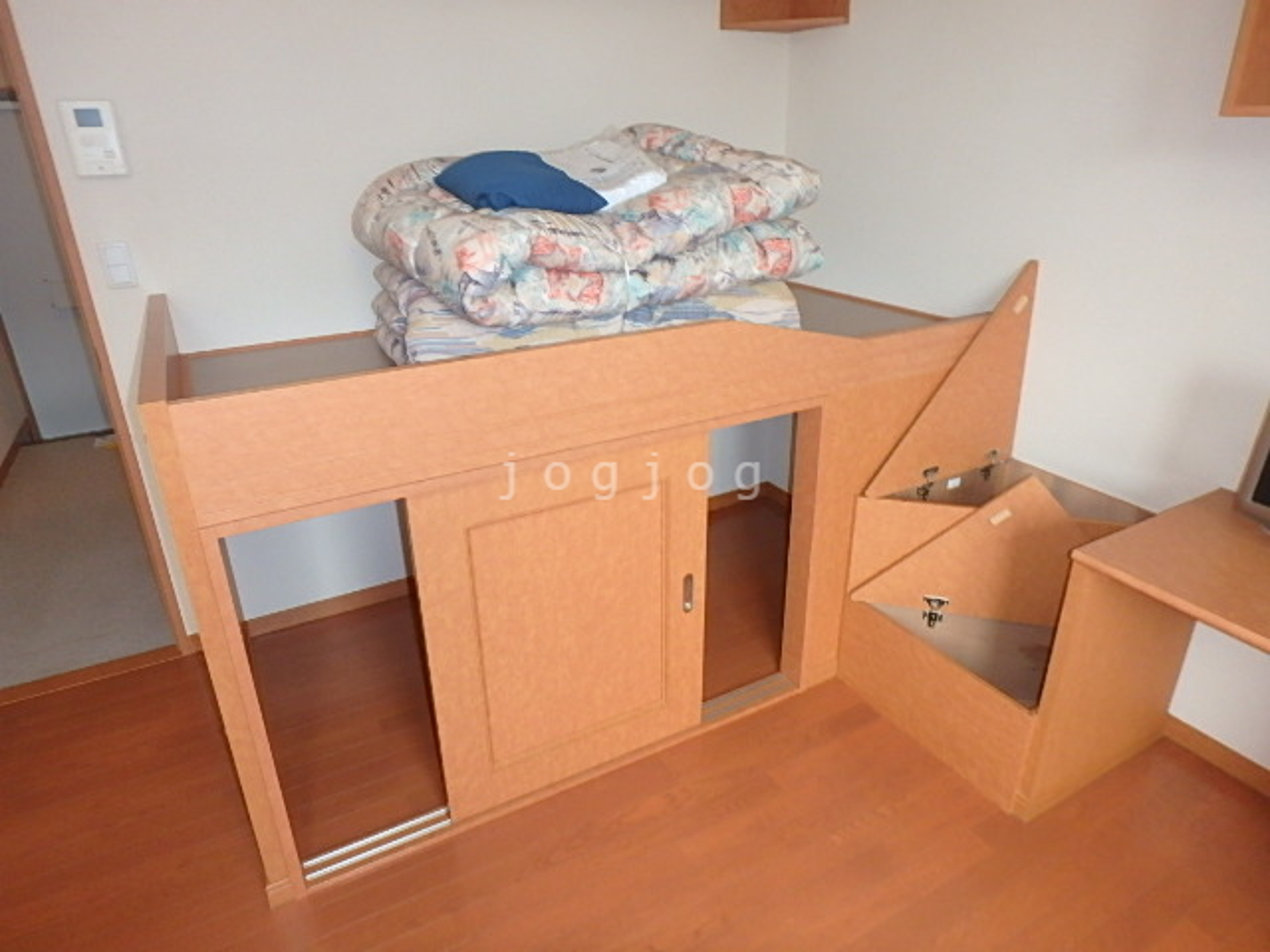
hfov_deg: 79.0
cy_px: 476
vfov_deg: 63.4
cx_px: 635
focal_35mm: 21
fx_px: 770
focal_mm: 3.7
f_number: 3.5
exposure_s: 1/30
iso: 400
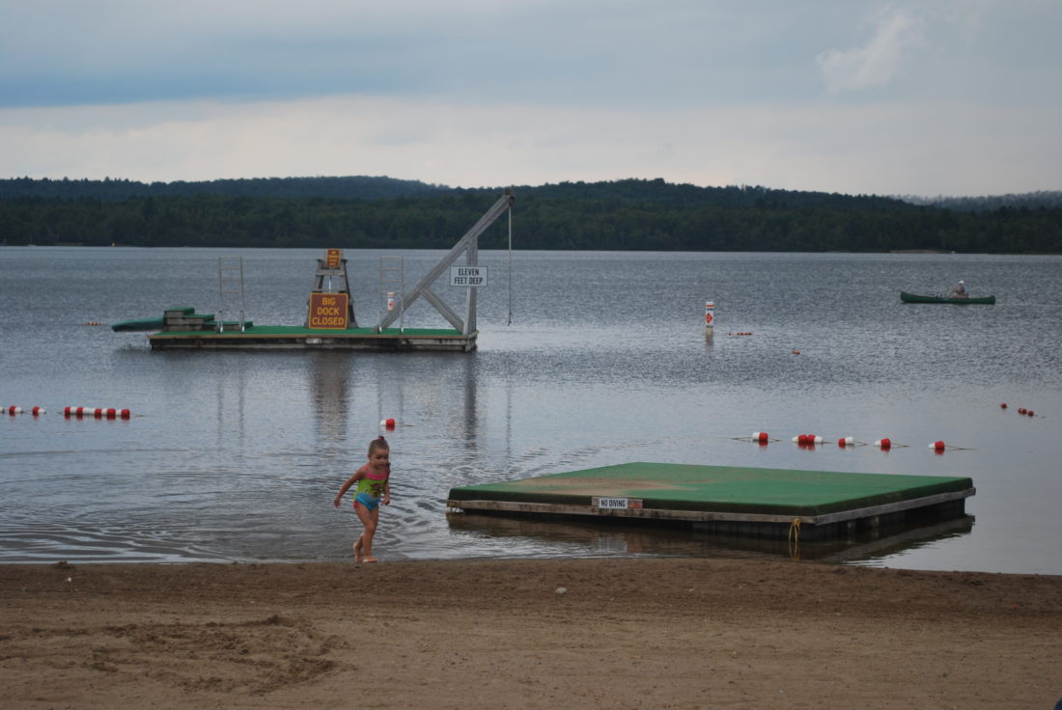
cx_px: 531
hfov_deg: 26.0
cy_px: 355
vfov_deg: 17.5
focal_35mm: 78
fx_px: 2303
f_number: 5.6
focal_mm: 52
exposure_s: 1/125
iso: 100
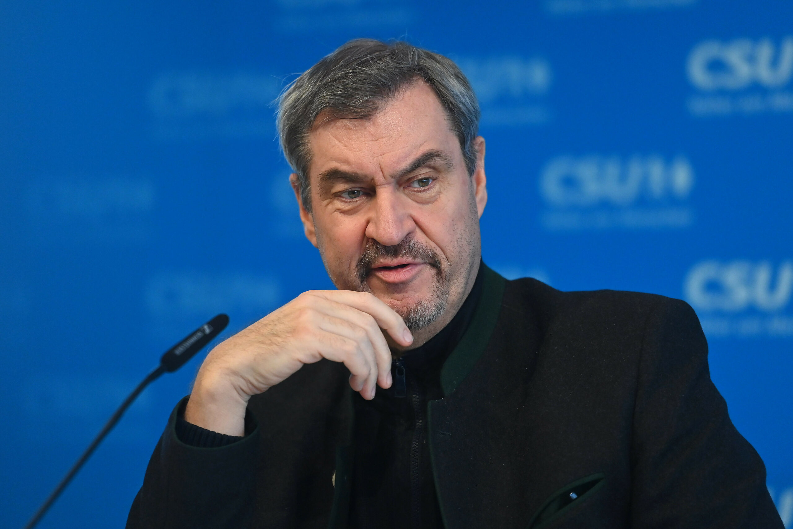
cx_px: 396
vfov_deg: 6.9
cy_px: 264
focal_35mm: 200
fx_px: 4405
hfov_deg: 10.3
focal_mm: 200
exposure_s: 1/400
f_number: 2.8
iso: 3200
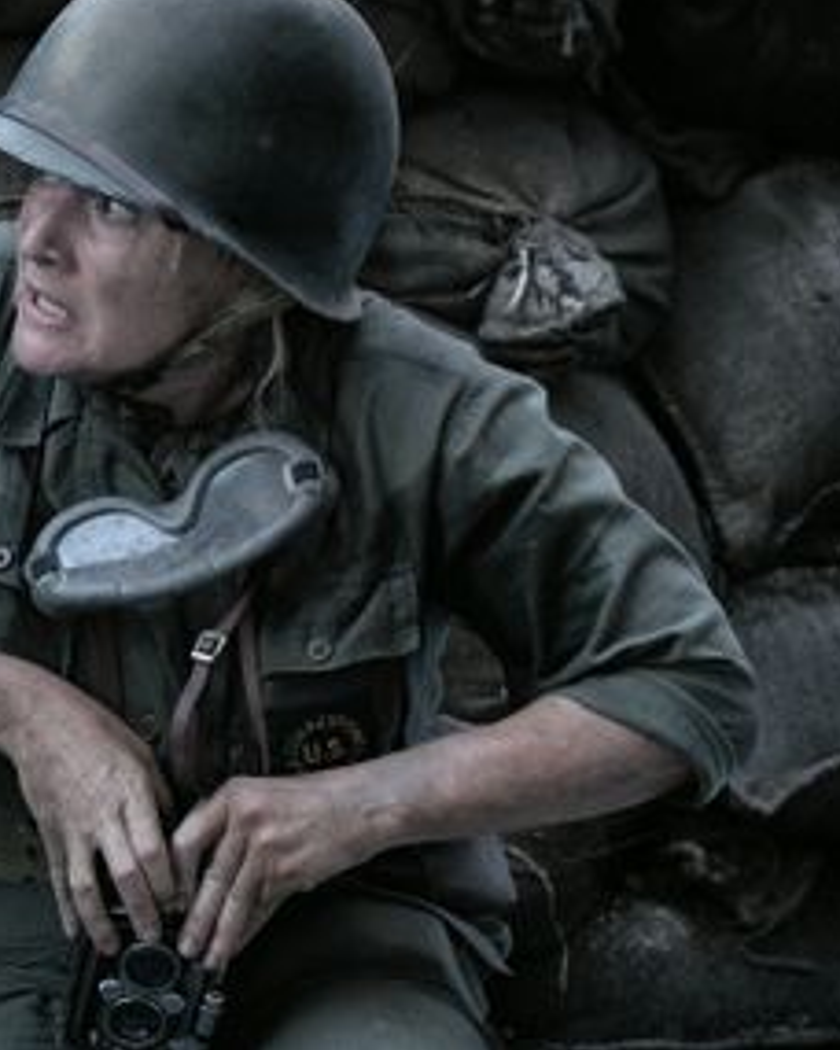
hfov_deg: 10.4
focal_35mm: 148
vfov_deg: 13.0
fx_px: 4599
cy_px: 486
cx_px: 123
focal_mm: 97
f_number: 4
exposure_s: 1/200
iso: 800
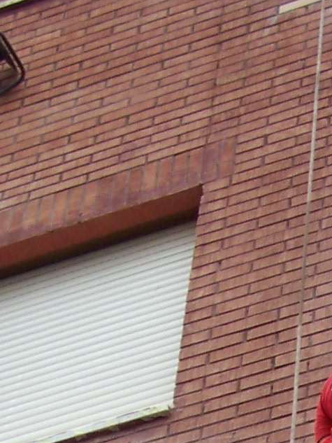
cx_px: 481
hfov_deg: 7.4
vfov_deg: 9.5
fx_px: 2544
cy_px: 771
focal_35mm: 199
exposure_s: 1/320
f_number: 2.8
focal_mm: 6.7
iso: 64
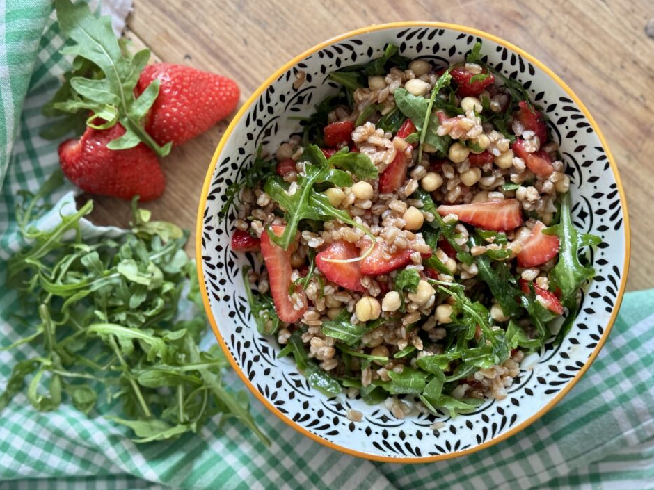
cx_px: 325
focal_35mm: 49
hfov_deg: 38.9
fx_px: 926
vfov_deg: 29.7
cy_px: 246
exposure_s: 1/40
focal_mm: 6.76
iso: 320
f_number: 1.78
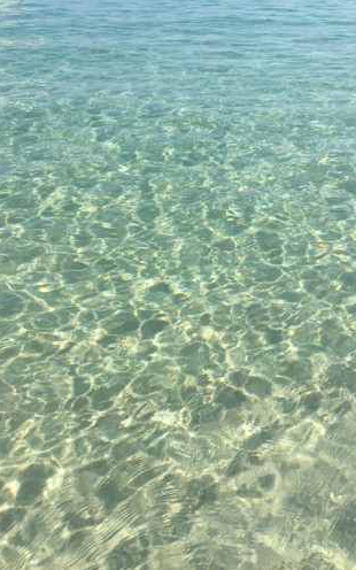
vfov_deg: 61.2
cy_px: 285
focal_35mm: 31
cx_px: 195
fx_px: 481
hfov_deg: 40.6
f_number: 2.2
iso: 32
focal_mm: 4.15
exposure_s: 1/2825
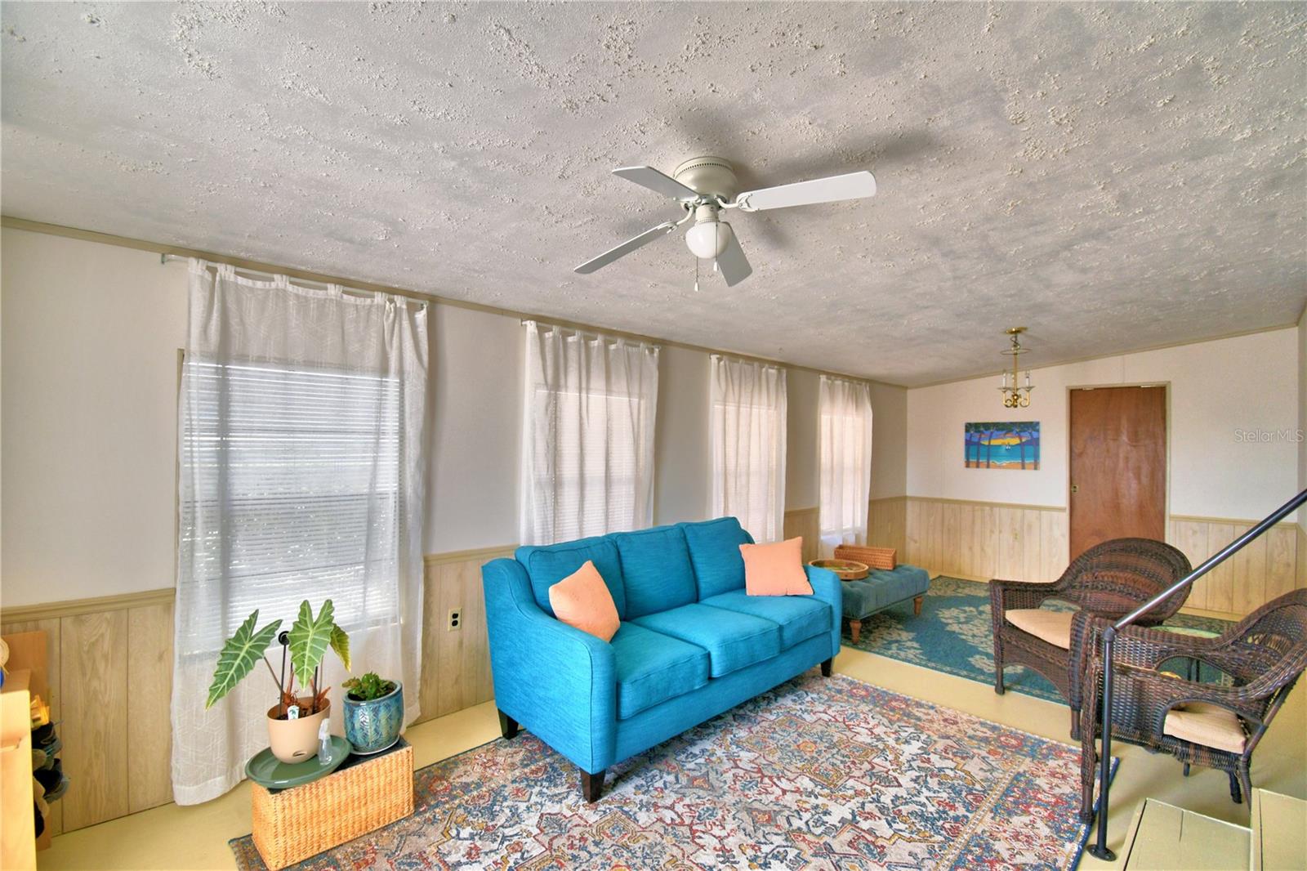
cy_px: 436
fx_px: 544
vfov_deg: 77.3
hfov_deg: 100.4
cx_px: 654
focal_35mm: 15
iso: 200
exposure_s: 1/160
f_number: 4.5
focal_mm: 10
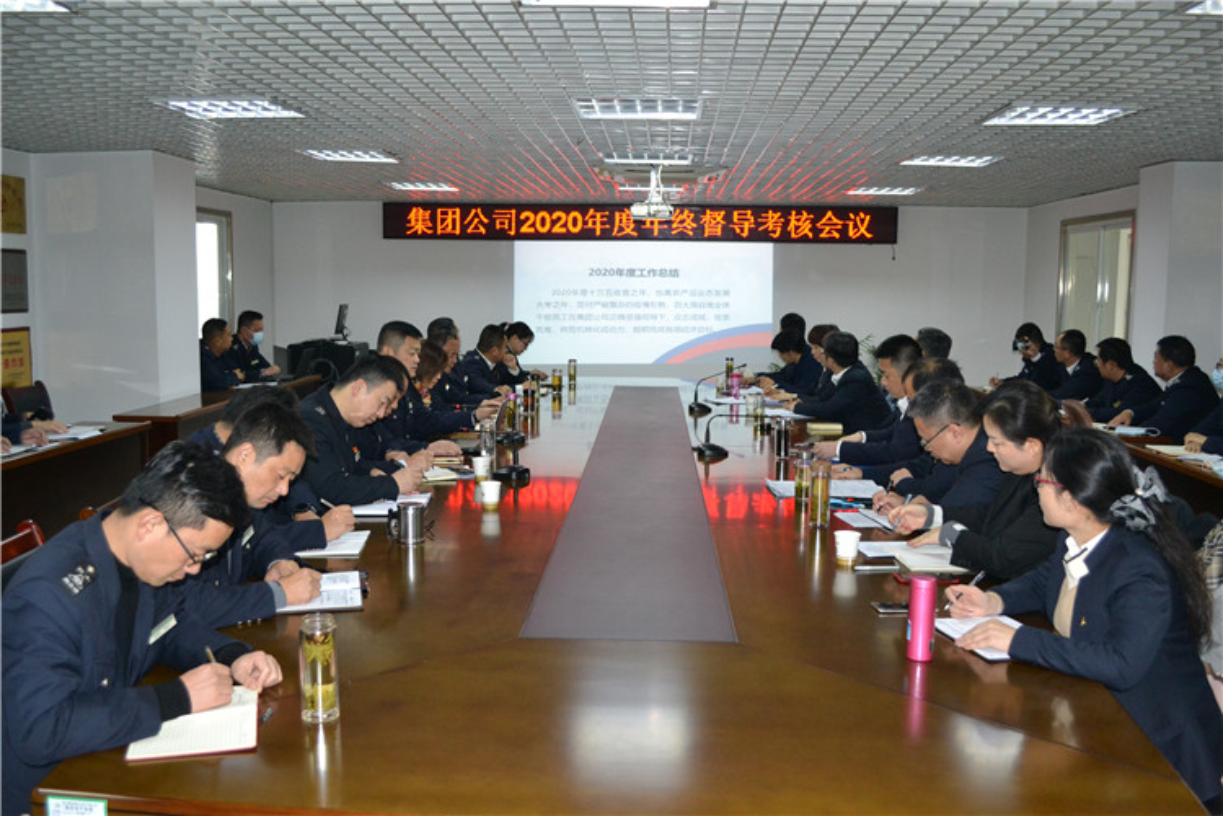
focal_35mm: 33
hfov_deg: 57.2
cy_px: 408
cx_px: 612
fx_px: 1121
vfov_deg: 40.0
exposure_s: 1/60
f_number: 3.8
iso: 1250
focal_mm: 22
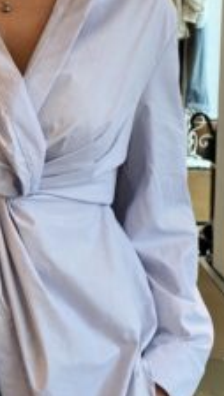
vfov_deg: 14.4
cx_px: 32
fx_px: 1569
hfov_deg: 8.1
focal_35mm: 149
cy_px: 234
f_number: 2.8
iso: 400
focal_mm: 9
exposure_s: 1/50
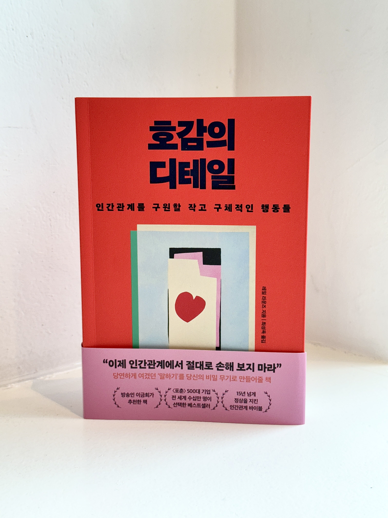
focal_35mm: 48
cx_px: 194
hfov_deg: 30.3
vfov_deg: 39.7
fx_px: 717
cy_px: 259
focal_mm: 6.76
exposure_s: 1/120
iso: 100
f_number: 1.78
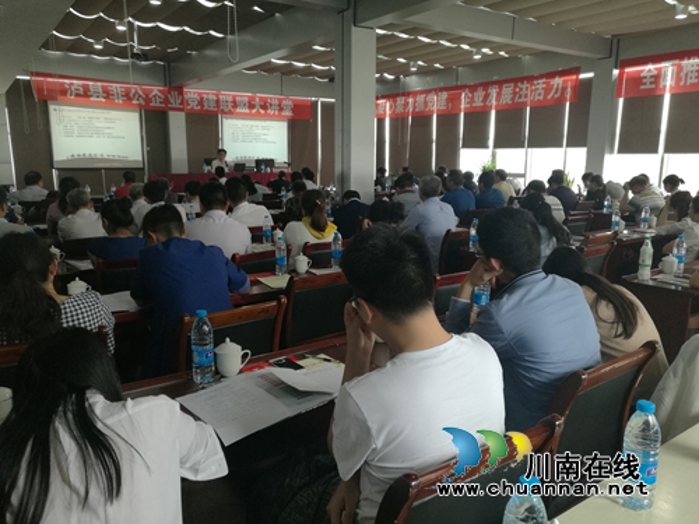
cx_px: 350
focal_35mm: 27
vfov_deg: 51.4
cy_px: 262
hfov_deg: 65.3
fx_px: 545
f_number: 2
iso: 100
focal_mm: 4.04
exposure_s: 1/33.3
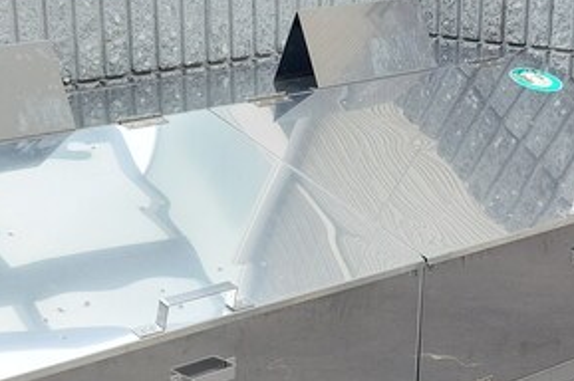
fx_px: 1322
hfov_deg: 24.4
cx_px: 218
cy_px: 371
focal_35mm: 83
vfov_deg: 16.1
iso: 40
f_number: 1.8
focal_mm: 5.23
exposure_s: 1/60
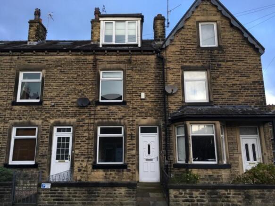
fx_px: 230
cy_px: 103
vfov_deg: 48.2
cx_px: 138
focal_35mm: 29
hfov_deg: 61.7
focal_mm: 4.15
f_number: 2.2
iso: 25
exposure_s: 1/208
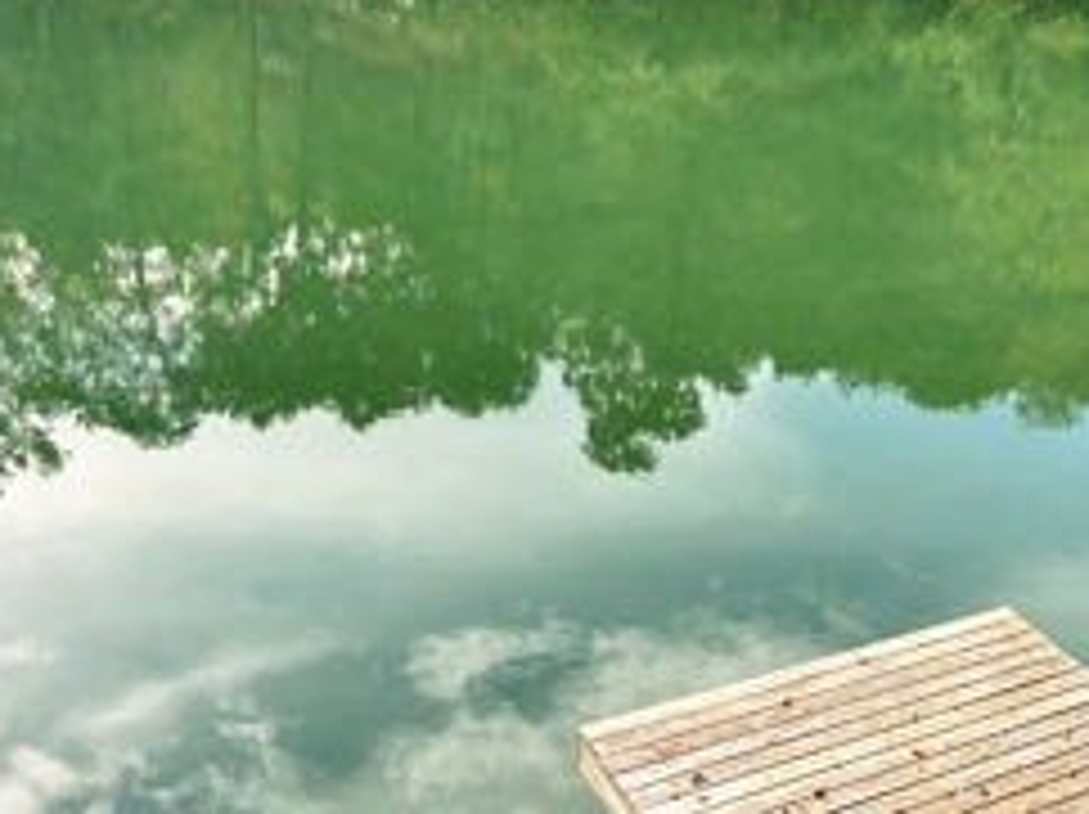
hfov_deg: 42.9
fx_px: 1351
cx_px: 774
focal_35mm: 43
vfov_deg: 33.2
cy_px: 553
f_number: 1.5
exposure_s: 1/521
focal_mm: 5.7
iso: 50
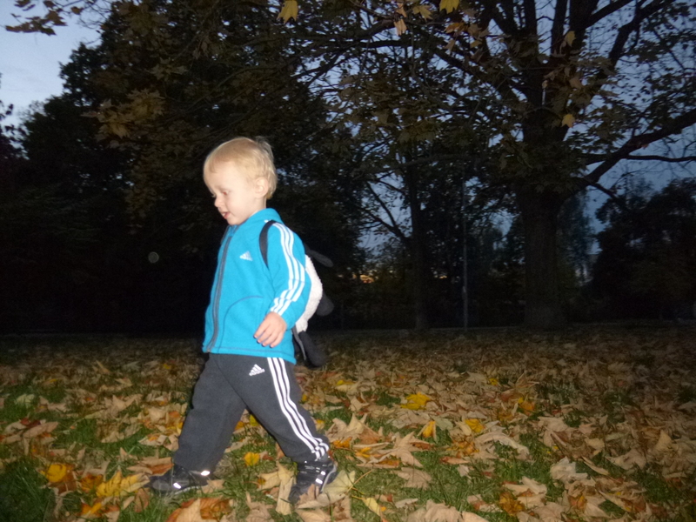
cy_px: 261
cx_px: 348
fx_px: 503
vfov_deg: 54.9
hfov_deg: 69.4
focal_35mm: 25
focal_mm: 4.5
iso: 400
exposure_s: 1/60
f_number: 3.1
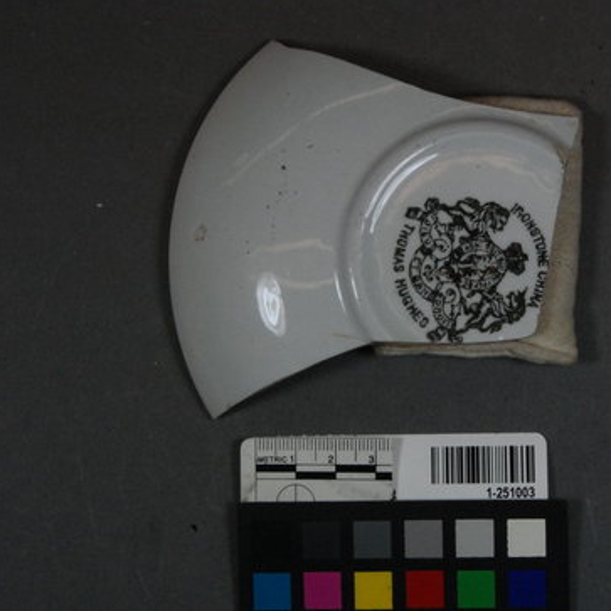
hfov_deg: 21.3
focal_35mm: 81
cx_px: 401
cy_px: 306
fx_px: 1618
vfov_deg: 21.4
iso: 1600
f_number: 25
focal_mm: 42
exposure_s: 1/60
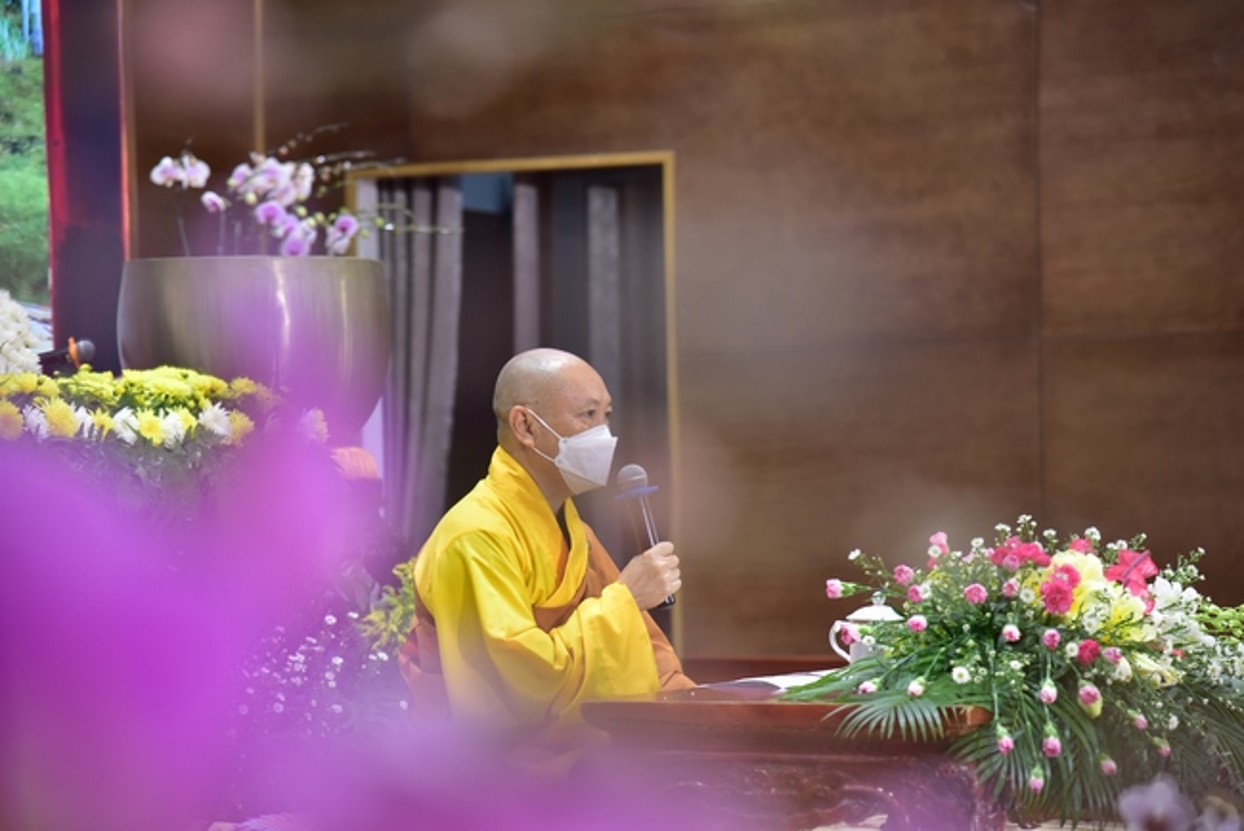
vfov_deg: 11.4
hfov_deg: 17.1
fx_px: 4148
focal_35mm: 120
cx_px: 622
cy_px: 416
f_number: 4
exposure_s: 1/60
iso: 1250
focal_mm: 120
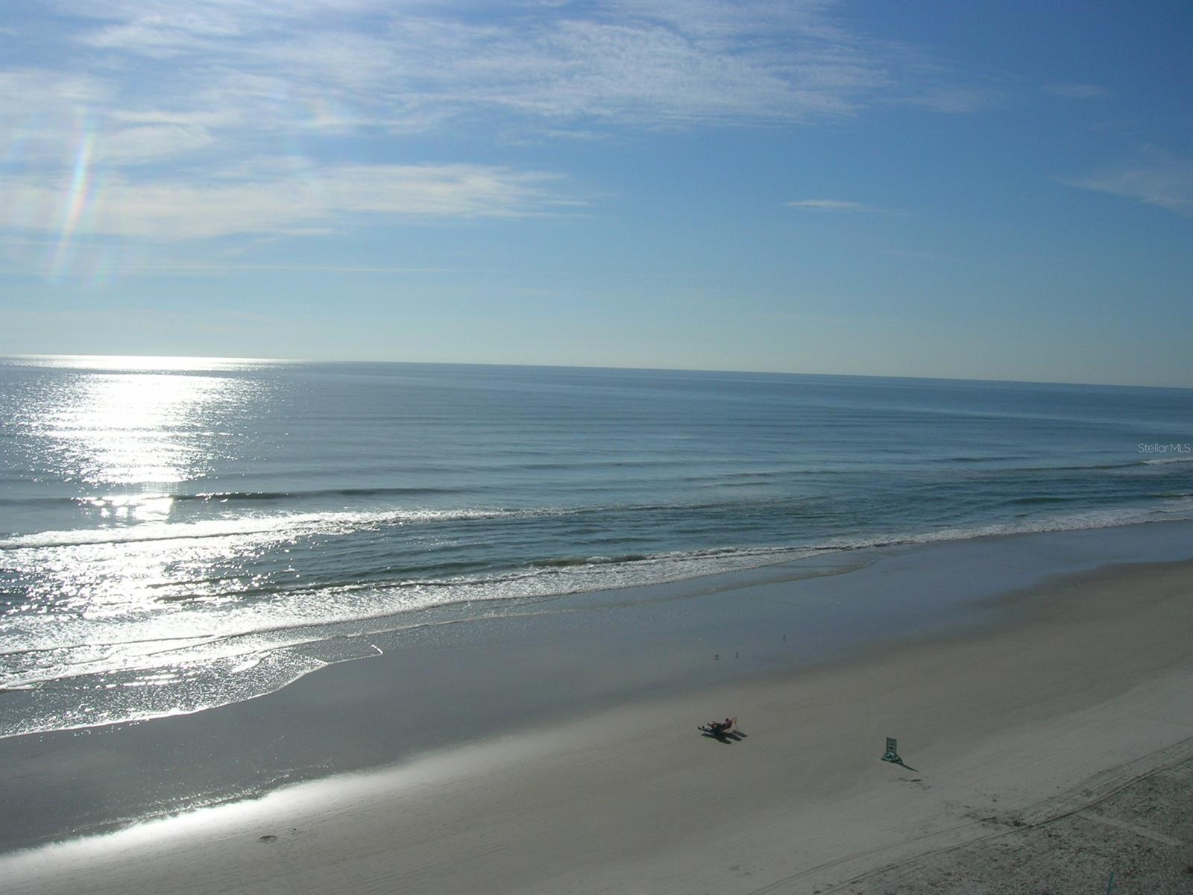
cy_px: 448
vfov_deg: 41.8
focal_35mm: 34
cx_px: 596
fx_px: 1172
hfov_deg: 54.0
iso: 50
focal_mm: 5.7
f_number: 4.9
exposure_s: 1/2000
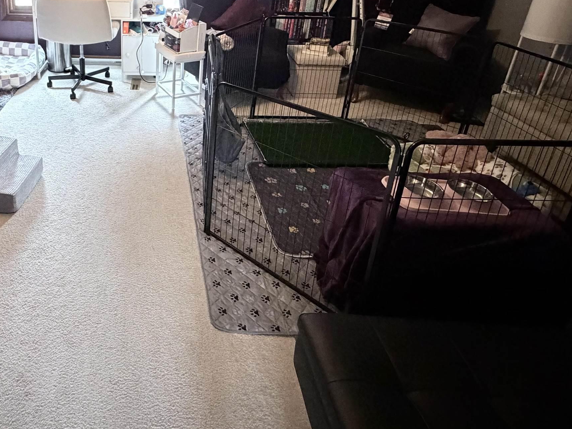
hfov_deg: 64.4
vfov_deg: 50.6
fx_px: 413
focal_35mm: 25
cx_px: 130
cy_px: 70
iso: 1000
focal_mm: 2.22
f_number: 2.2
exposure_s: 1/40
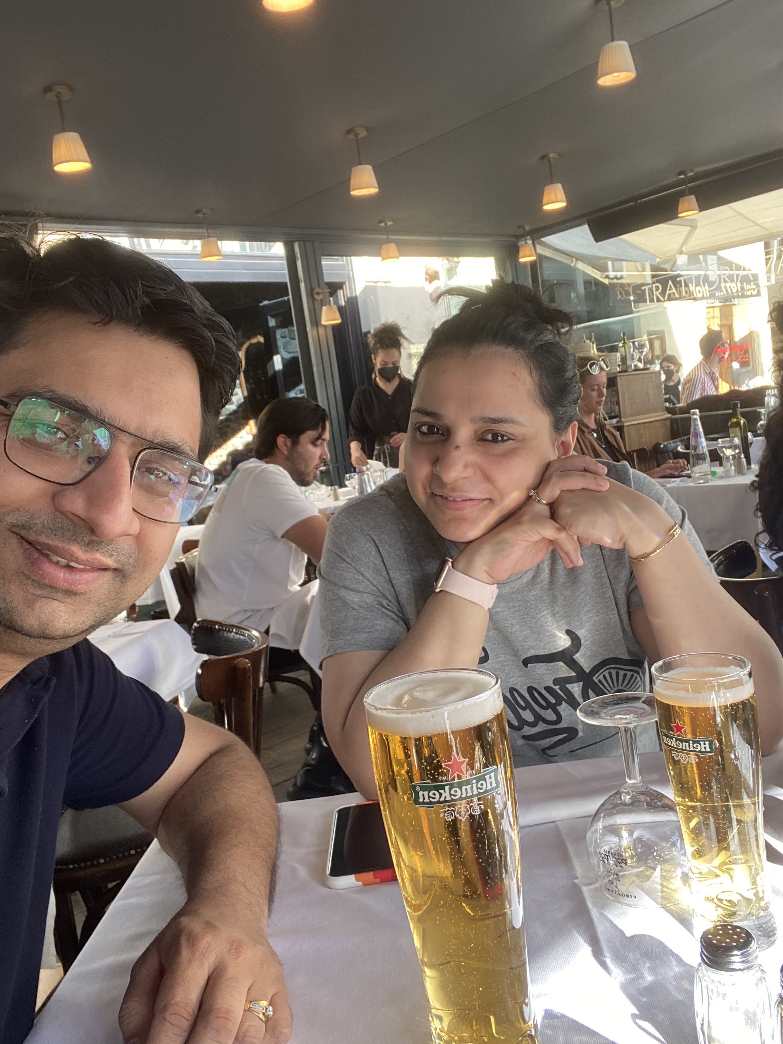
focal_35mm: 30
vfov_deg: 60.0
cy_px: 522
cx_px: 392
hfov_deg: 46.8
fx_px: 905
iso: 64
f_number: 2.2
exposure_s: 1/122
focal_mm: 2.71
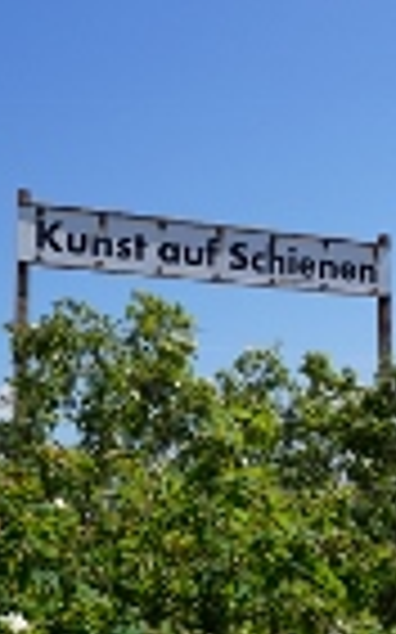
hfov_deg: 14.3
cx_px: 756
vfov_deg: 26.4
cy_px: 366
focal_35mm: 78
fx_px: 1348
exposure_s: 1/250
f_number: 10
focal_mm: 18
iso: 100
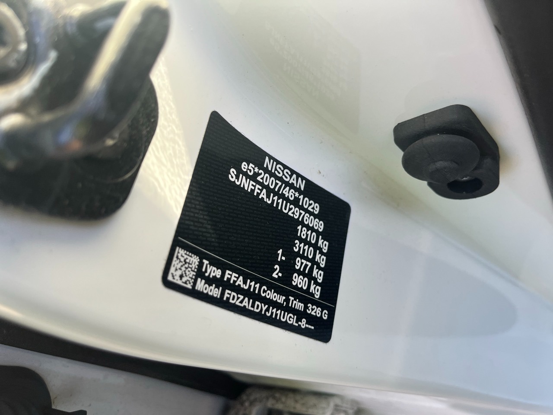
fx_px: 415
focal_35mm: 26
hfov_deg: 67.3
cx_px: 276
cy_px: 208
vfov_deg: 53.1
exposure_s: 1/407
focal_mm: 5.1
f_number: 1.6
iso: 50
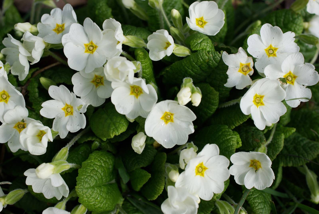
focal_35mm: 52
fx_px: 466
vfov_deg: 25.8
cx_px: 160
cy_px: 107
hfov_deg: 37.8
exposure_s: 1/180
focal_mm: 35
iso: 100
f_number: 6.7
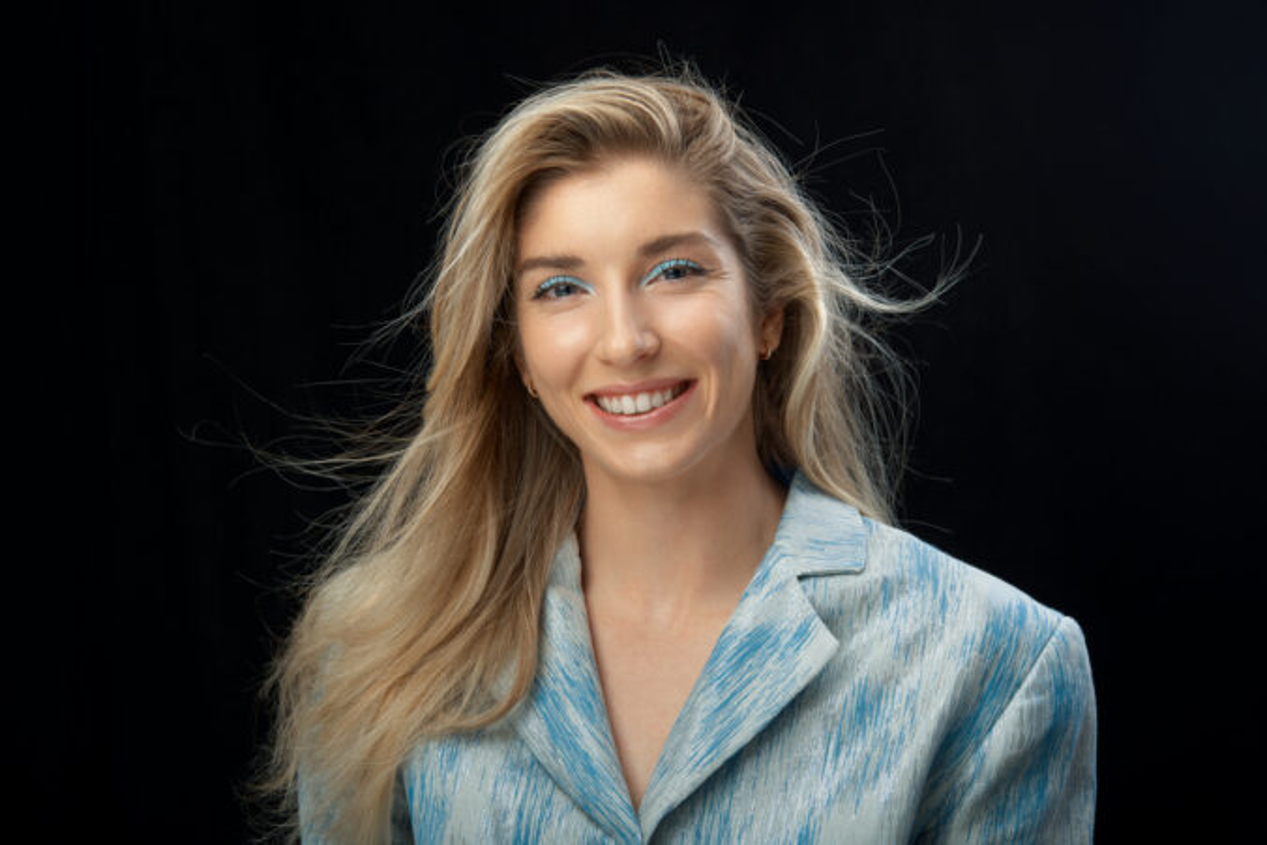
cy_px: 422
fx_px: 2323
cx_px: 634
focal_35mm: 66
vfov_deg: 20.6
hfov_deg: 30.5
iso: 100
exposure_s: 1/250
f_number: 10
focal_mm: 66
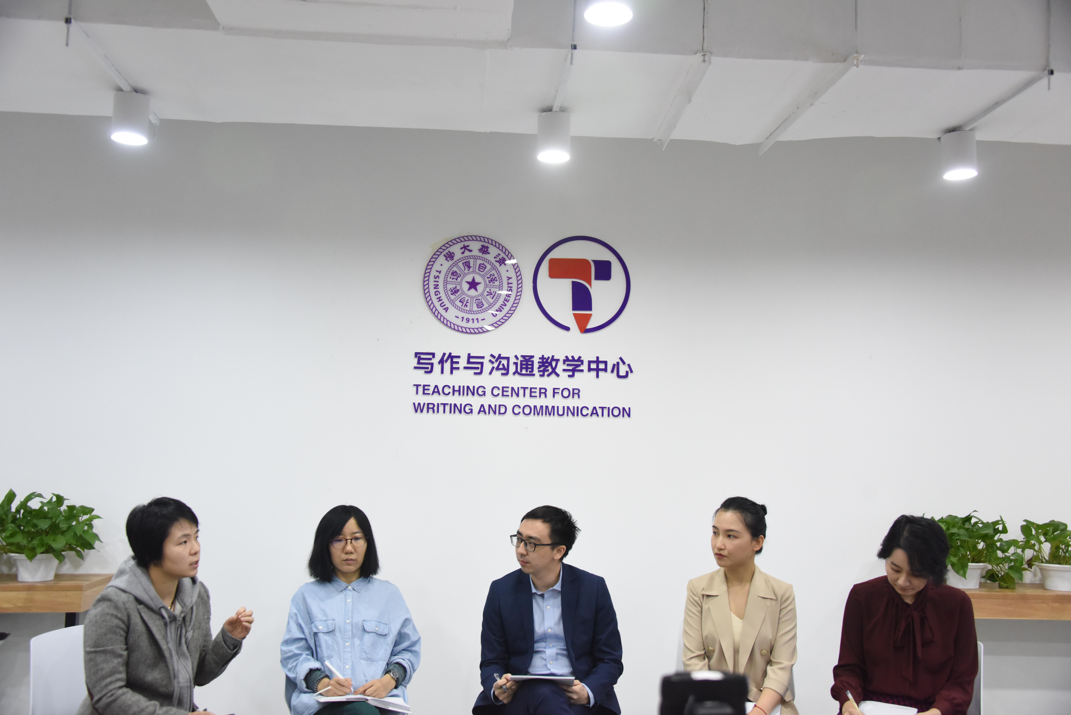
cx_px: 536
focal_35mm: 35
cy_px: 358
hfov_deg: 54.4
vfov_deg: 37.9
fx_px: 1042
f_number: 4.5
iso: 2500
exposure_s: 1/125
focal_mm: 35
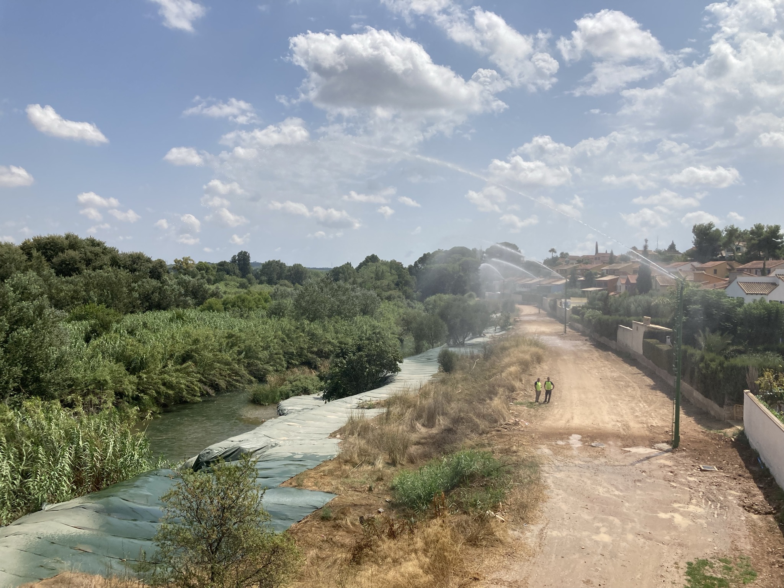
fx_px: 634
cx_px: 392
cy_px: 294
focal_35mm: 28
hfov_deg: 63.4
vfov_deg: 49.7
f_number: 1.8
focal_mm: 3.99
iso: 25
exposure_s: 1/4808
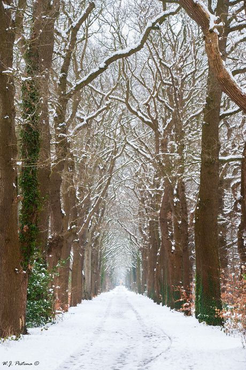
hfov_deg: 12.2
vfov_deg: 18.2
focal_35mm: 112
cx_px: 123
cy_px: 185
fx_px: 1153
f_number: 8
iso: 100
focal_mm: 75
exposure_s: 1/13
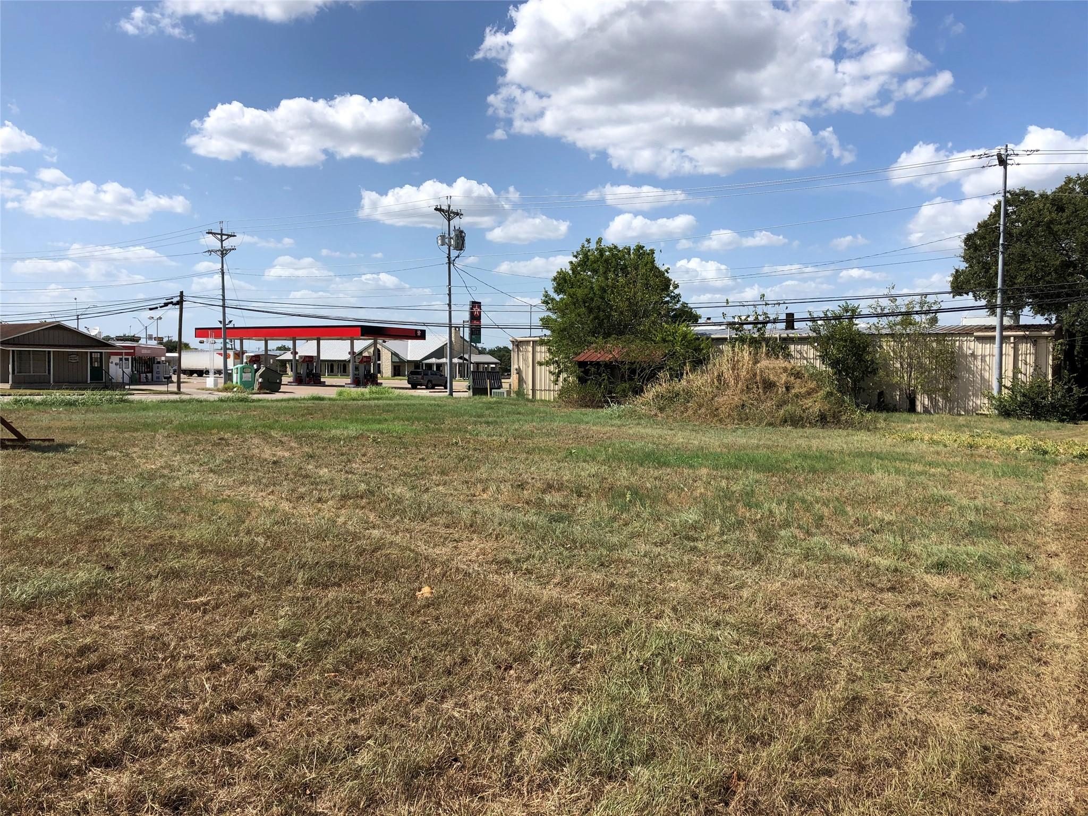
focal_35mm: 28
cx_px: 544
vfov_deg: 49.7
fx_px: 880
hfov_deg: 63.4
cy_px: 408
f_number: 1.8
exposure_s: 1/2857
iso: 20
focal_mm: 3.99
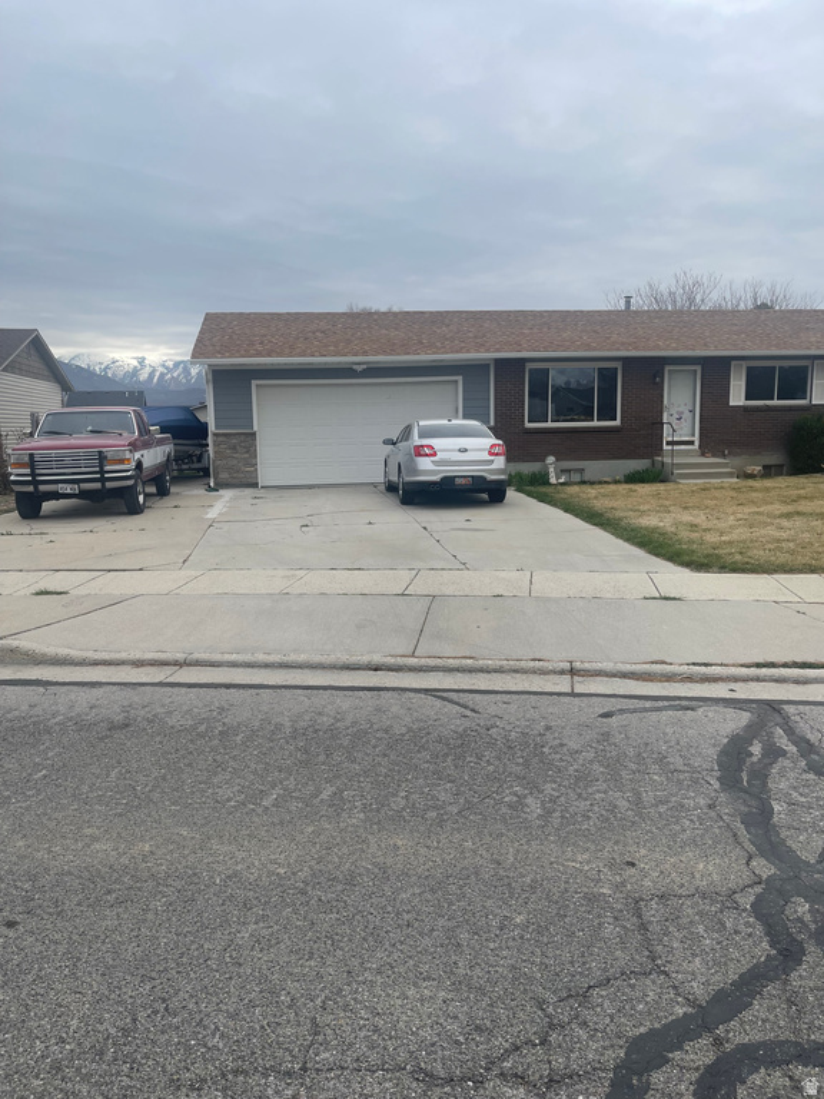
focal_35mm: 25
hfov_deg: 54.9
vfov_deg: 69.4
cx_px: 412
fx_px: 793
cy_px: 550
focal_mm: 5.1
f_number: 1.6
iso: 32
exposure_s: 1/3257
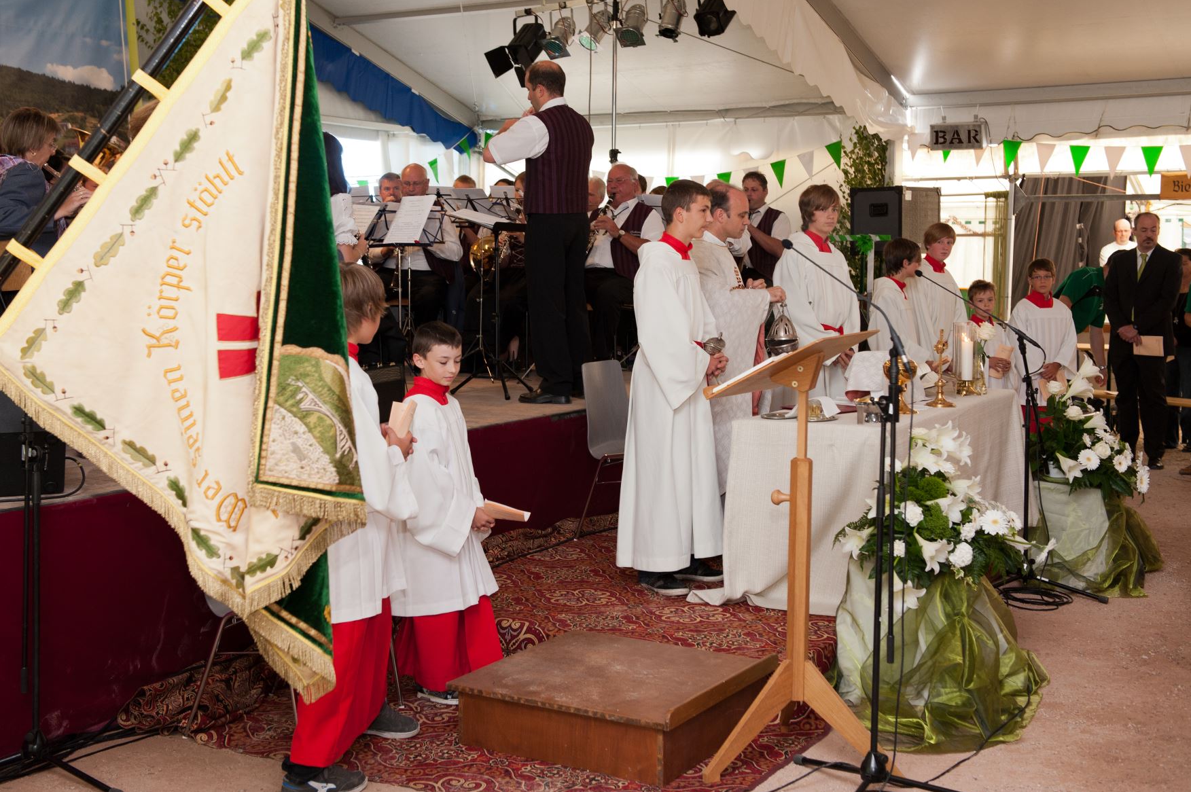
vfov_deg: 29.2
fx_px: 1521
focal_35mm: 46
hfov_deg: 42.8
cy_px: 364
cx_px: 565
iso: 800
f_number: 5
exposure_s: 1/100
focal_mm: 42
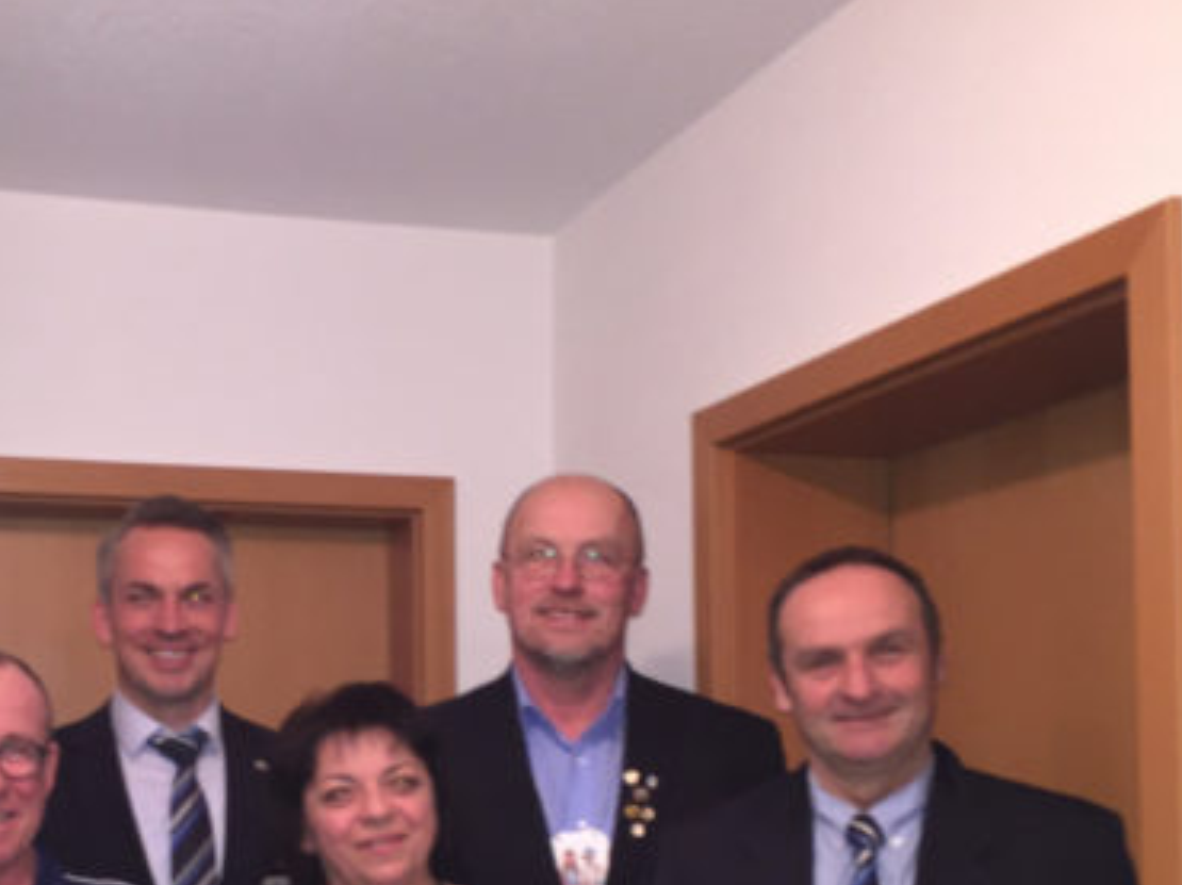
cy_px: 770
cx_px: 316
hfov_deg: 36.7
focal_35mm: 51
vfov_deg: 27.6
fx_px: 1740
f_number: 2.2
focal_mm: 4.15
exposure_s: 1/17
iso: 160
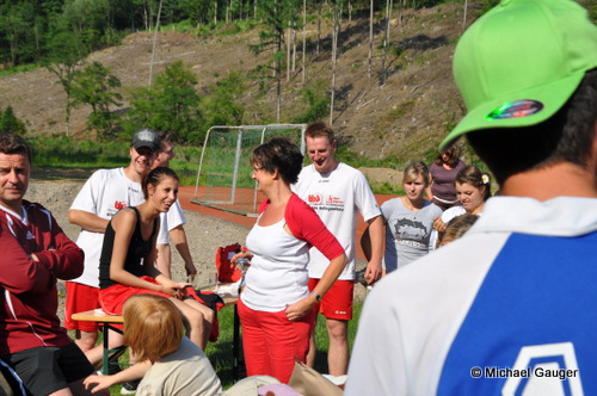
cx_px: 298
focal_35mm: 63
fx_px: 1043
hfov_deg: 31.9
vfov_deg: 21.5
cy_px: 198
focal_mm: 42
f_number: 10
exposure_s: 1/400
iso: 200
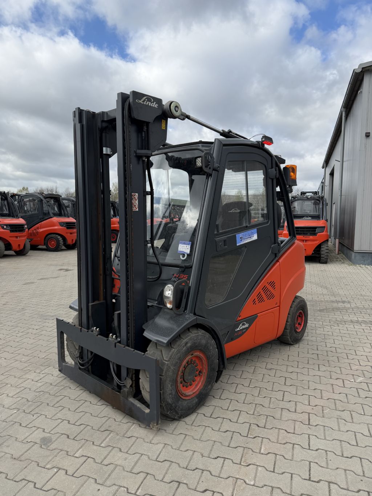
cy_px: 248
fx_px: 344
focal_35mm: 24
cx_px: 186
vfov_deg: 71.6
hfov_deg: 56.8
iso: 100
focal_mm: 6.76
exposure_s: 1/3279
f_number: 1.78
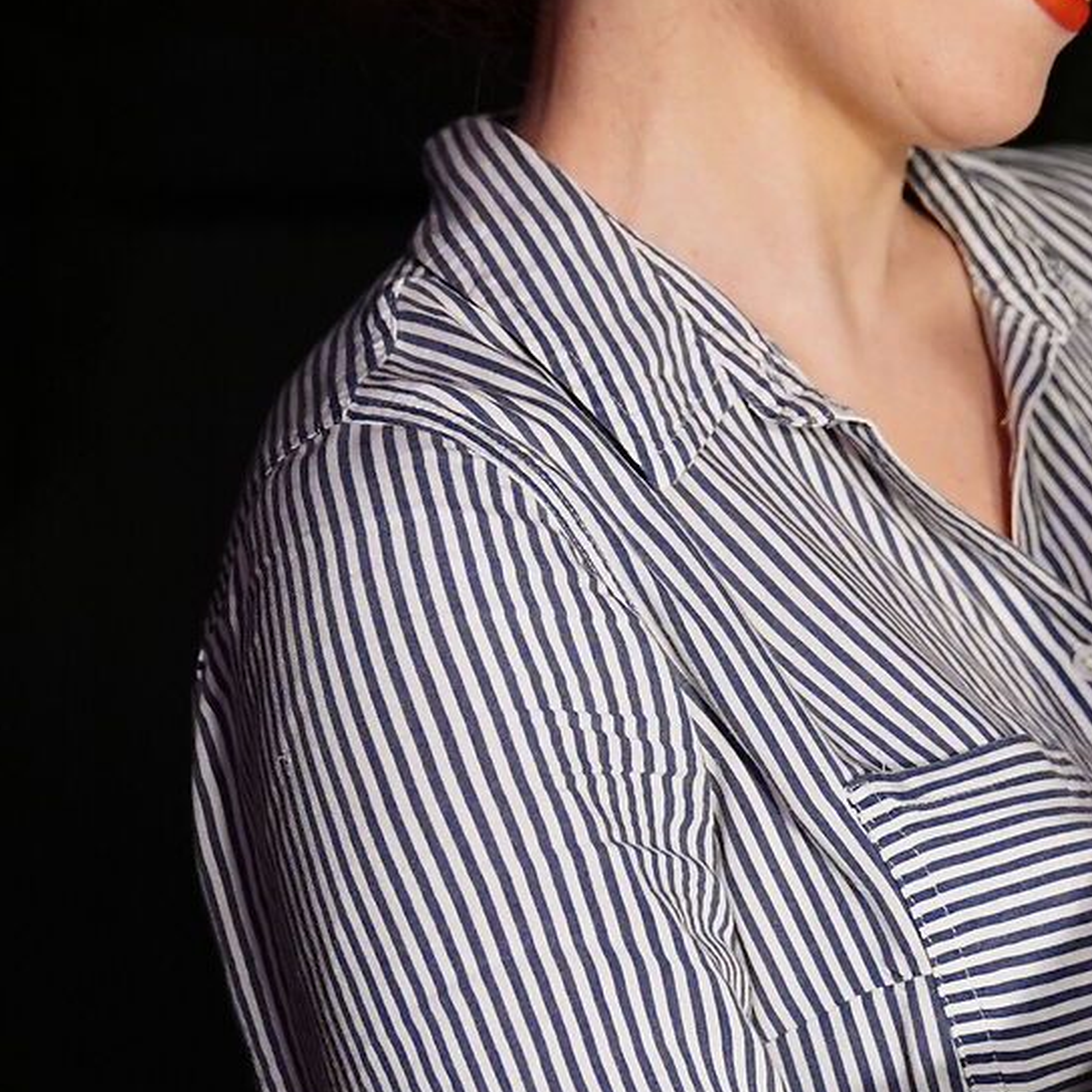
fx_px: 5496
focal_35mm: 154
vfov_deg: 11.3
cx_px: 931
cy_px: 376
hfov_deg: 11.3
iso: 3200
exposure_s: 1/320
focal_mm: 41
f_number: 2.8
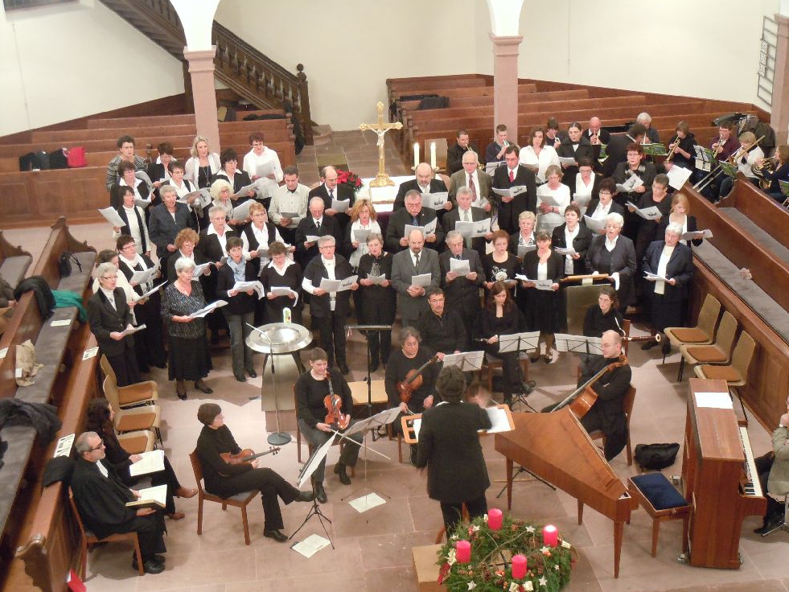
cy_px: 297
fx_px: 1208
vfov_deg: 27.5
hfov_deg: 36.2
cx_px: 401
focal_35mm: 53
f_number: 3.9
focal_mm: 9.3
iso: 400
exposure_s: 1/5
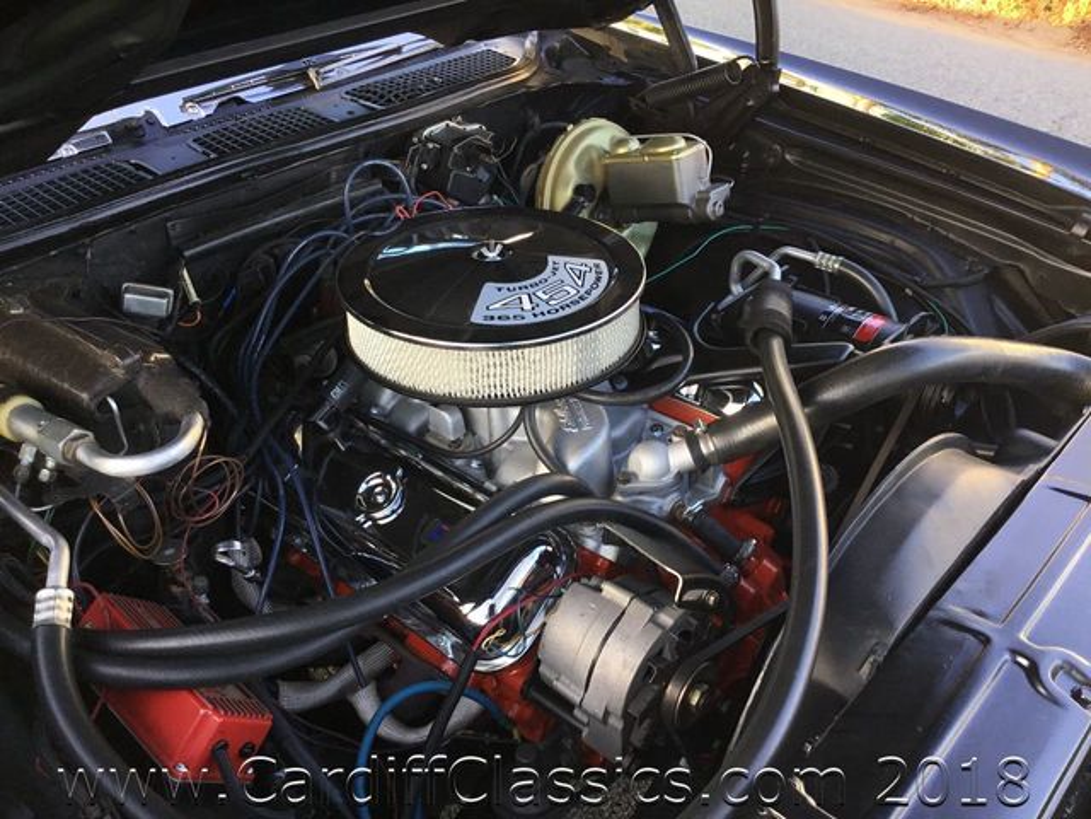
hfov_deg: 58.4
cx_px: 546
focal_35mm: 31
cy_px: 410
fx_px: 977
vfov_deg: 45.4
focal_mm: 3.3
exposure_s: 1/120
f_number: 2.4
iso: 40
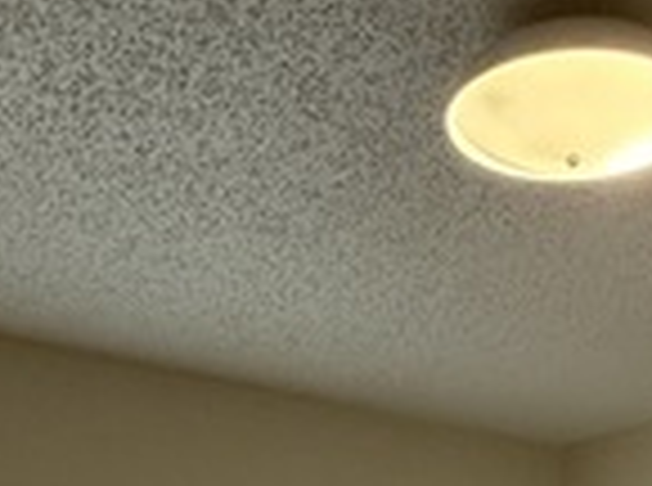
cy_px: 963
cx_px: 463
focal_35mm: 62
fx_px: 1165
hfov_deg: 30.9
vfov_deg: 17.3
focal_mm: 2.22
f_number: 2.2
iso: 400
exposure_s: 1/60
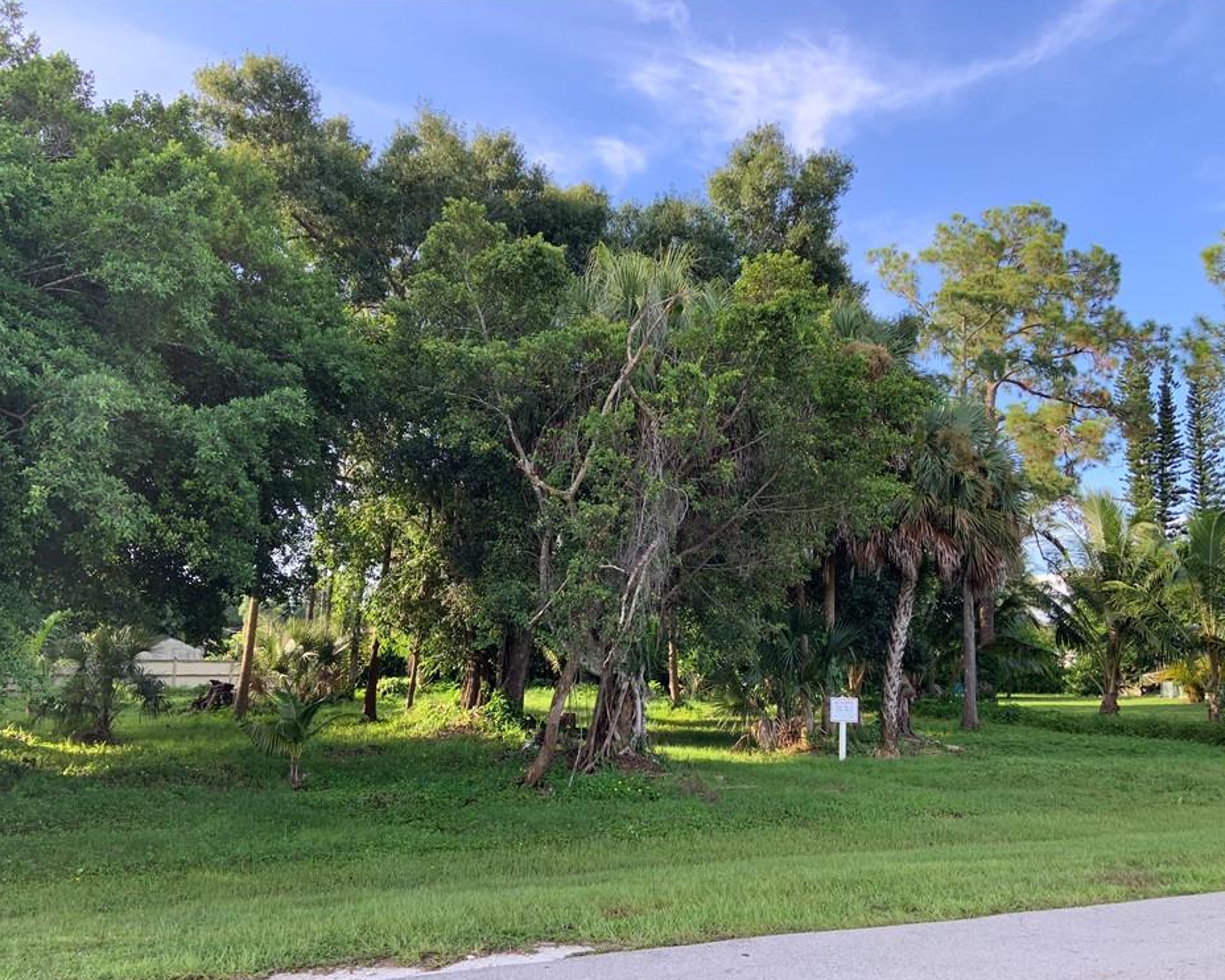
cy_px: 502
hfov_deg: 62.2
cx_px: 630
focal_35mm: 28
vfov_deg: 51.5
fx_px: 1015
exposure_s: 1/198
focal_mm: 4.25
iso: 25
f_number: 1.8
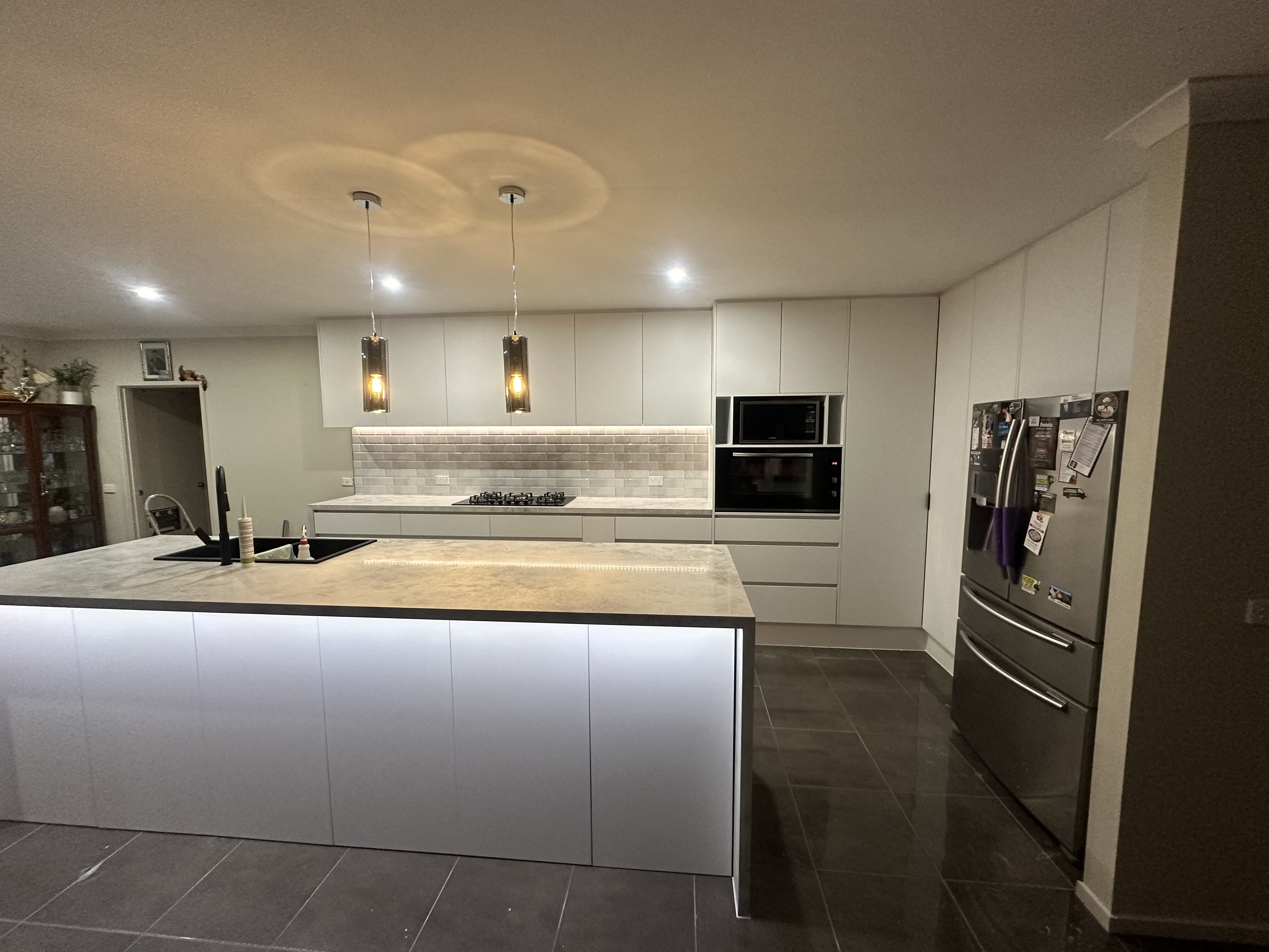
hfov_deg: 102.1
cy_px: 476
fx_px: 513
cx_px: 634
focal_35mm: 14
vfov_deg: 85.7
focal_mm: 2.22
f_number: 2.2
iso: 320
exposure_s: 1/100
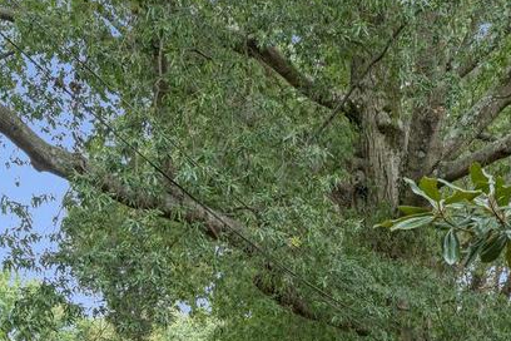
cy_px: 468
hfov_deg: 33.2
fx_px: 852
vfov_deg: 20.3
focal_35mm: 60
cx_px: 332
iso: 1000
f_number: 5.6
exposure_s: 1/400
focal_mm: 17
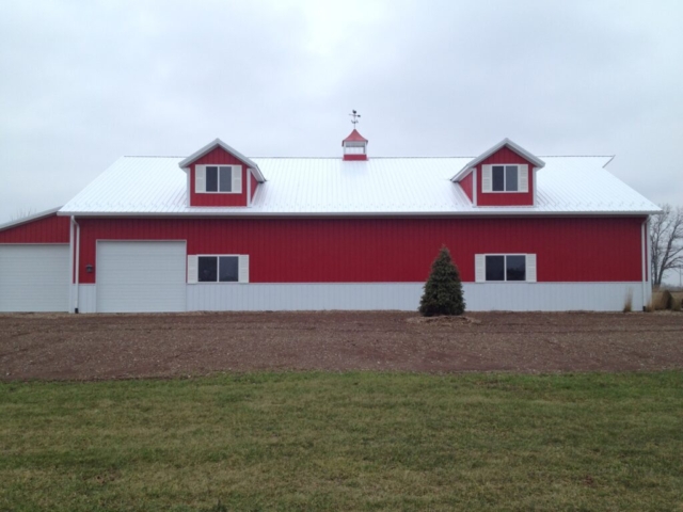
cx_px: 342
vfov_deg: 40.7
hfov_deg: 52.6
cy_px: 256
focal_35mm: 35
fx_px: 691
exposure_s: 1/219
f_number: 2.4
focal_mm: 4.28
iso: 50
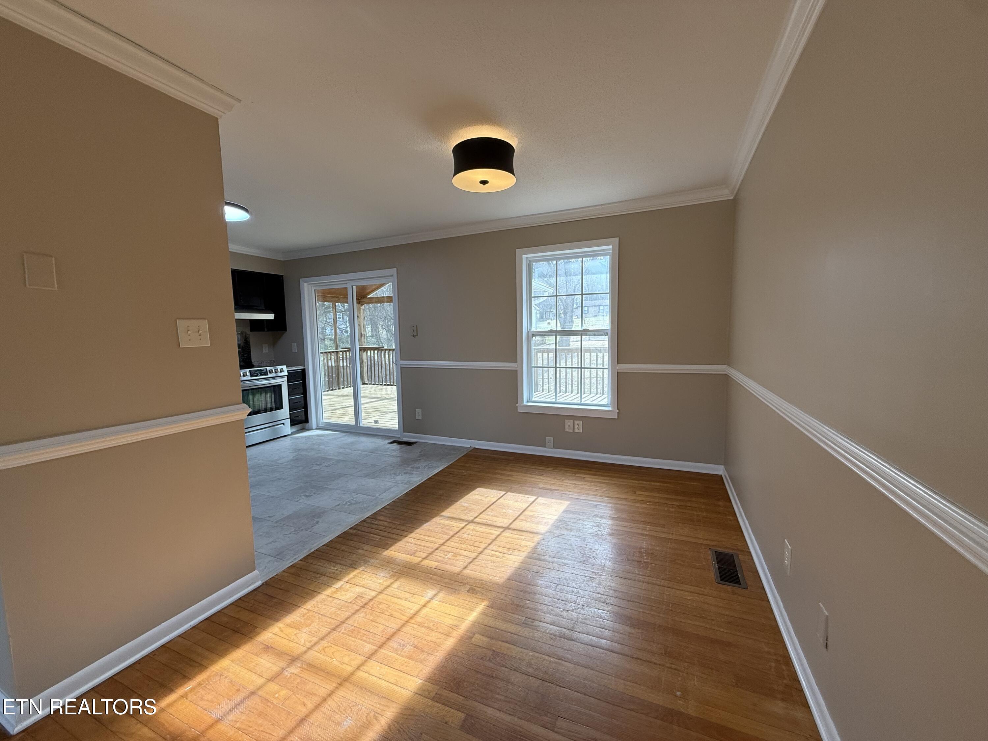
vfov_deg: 85.7
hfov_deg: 102.1
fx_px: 400
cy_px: 370
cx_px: 494
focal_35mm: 14
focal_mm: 2.22
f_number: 2.2
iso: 80
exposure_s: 1/120
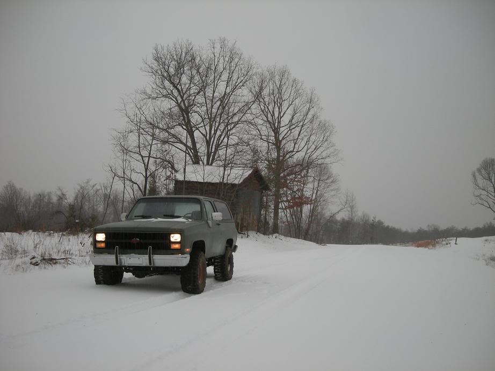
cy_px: 186
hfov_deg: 52.6
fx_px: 501
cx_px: 248
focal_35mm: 35
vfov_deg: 40.7
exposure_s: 1/141
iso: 50
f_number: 2.8
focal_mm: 5.7
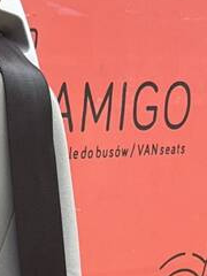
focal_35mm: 173
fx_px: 1379
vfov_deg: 10.1
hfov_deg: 8.3
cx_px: -132
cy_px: 636
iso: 50
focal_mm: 5.1
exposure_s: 1/337
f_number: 1.6
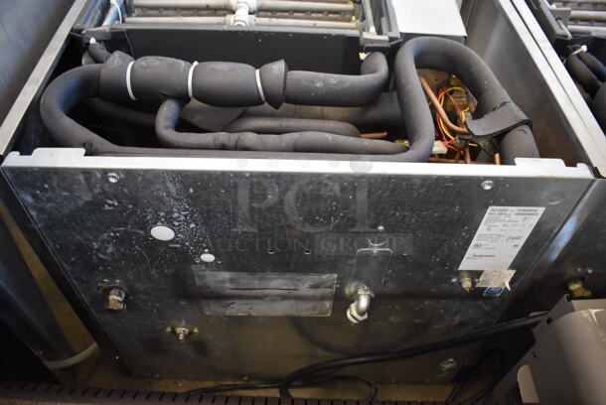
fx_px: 505
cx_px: 303
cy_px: 202
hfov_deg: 61.9
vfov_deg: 43.7
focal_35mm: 30
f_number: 3.5
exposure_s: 1/125
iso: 1800
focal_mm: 20
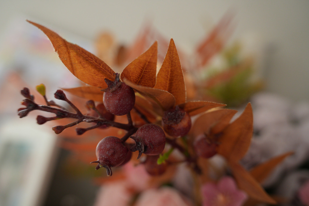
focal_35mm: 35
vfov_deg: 37.9
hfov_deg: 54.4
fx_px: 300
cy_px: 103
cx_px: 154
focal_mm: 35
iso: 1600
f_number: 4
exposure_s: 1/40
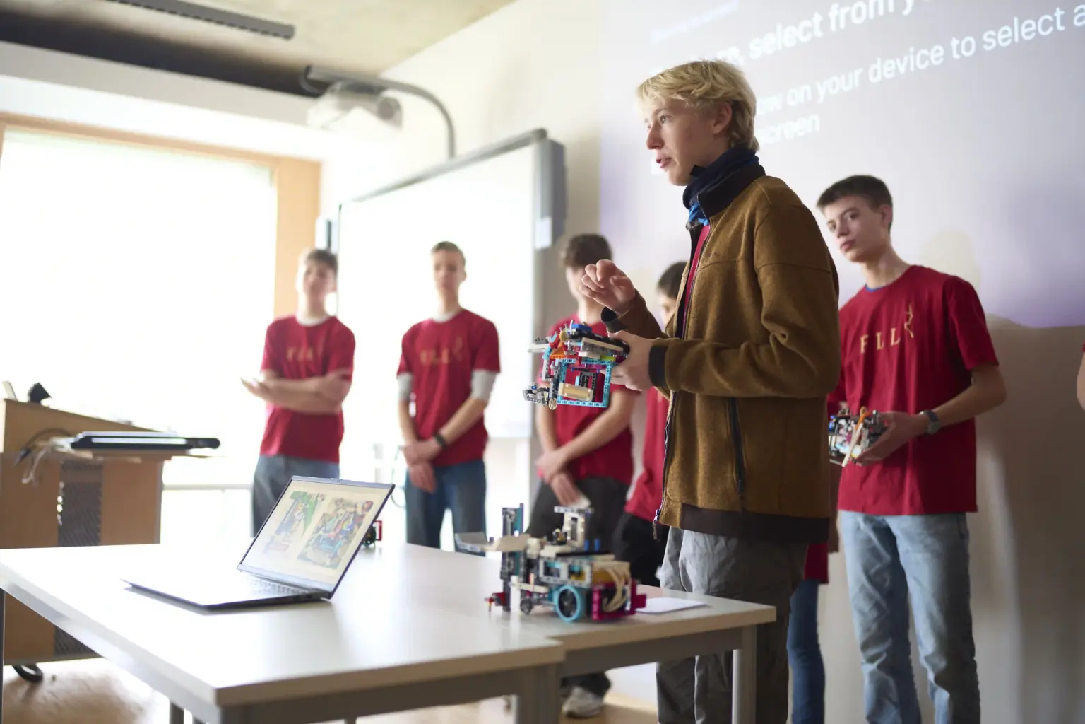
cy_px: 362
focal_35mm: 35
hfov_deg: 54.4
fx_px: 1055
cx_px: 542
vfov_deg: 37.9
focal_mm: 35
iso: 500
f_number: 1.2
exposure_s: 1/100
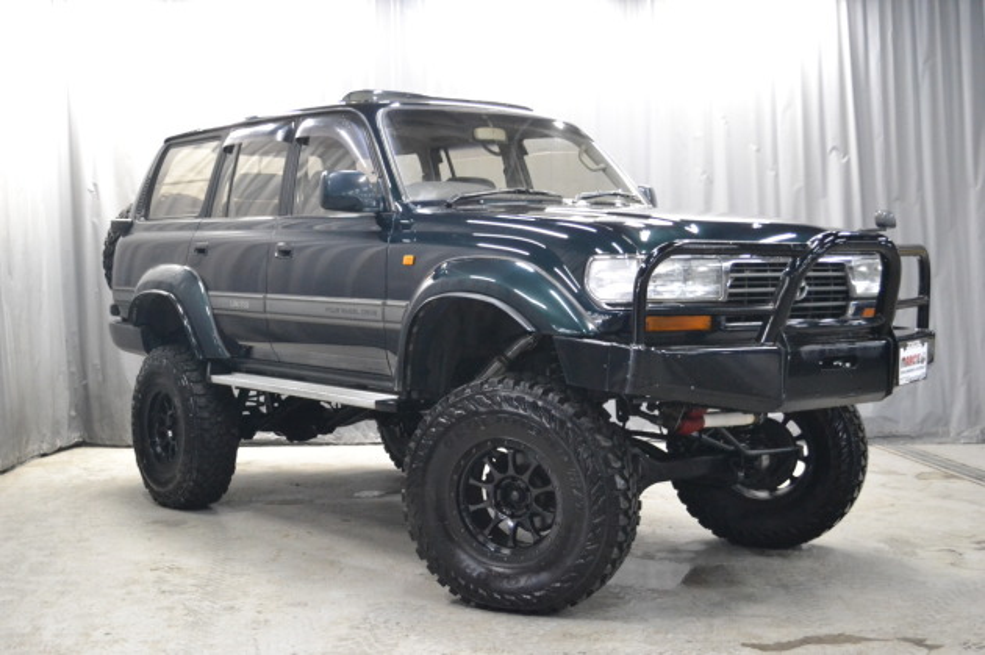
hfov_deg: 43.6
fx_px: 1230
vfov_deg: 29.8
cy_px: 328
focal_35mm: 45
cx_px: 492
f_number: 4.5
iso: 3200
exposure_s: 1/50
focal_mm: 30
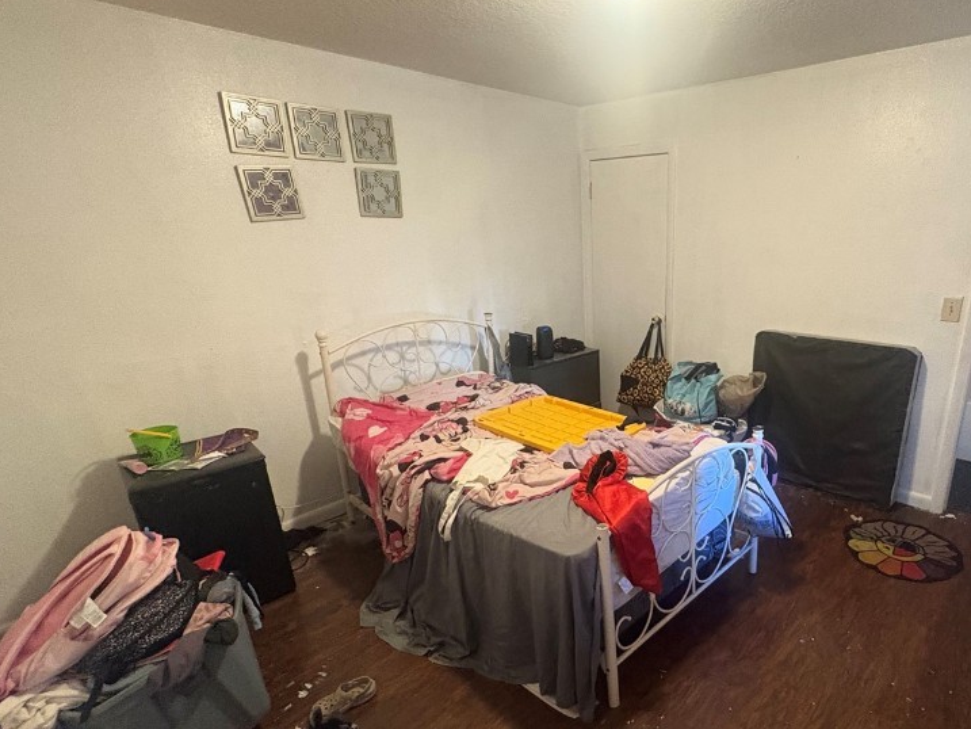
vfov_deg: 65.8
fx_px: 561
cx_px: 624
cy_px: 405
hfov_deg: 79.8
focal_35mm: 20
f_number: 2.2
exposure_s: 1/60
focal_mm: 2.22
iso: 800
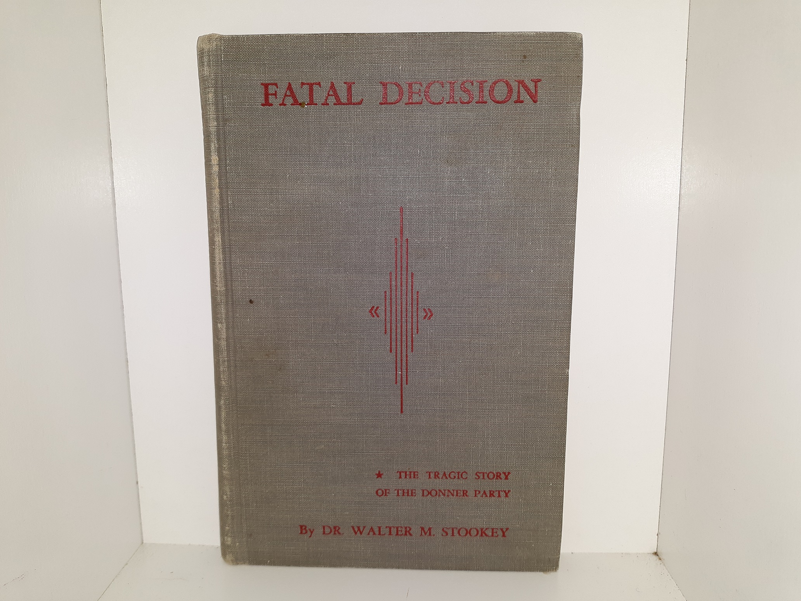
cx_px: 400
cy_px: 300
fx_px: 648
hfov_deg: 63.4
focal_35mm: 28
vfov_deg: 49.7
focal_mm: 3.7
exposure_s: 1/147
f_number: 1.7
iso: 40
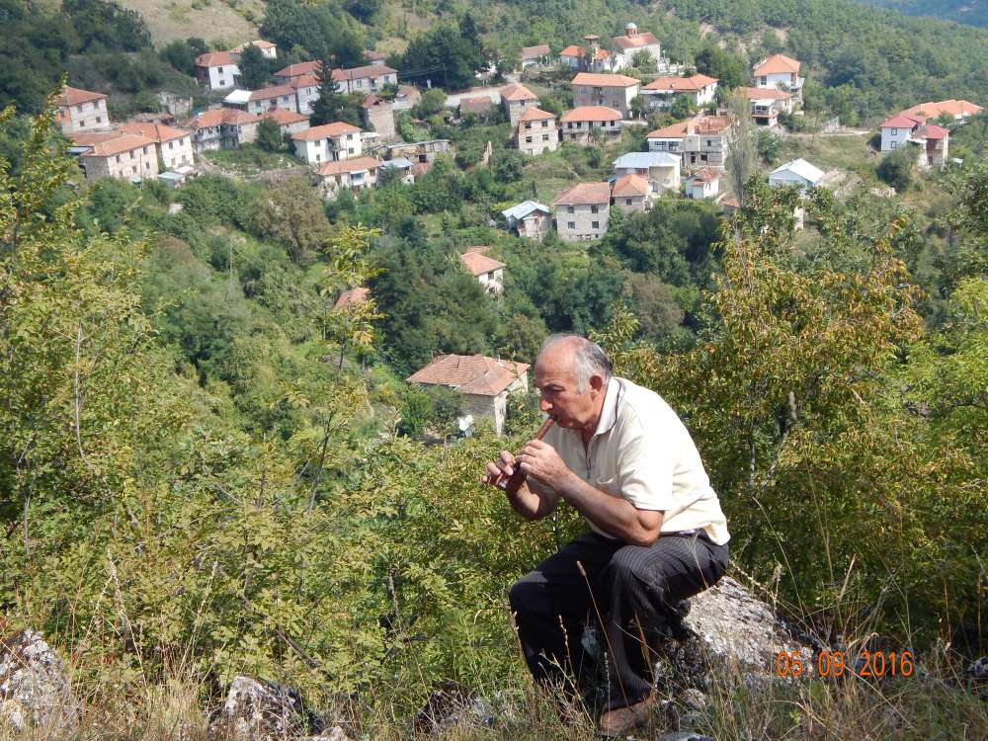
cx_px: 494
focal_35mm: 48
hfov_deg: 39.7
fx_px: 1370
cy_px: 370
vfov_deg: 30.3
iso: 125
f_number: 3.7
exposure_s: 1/640
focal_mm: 8.6
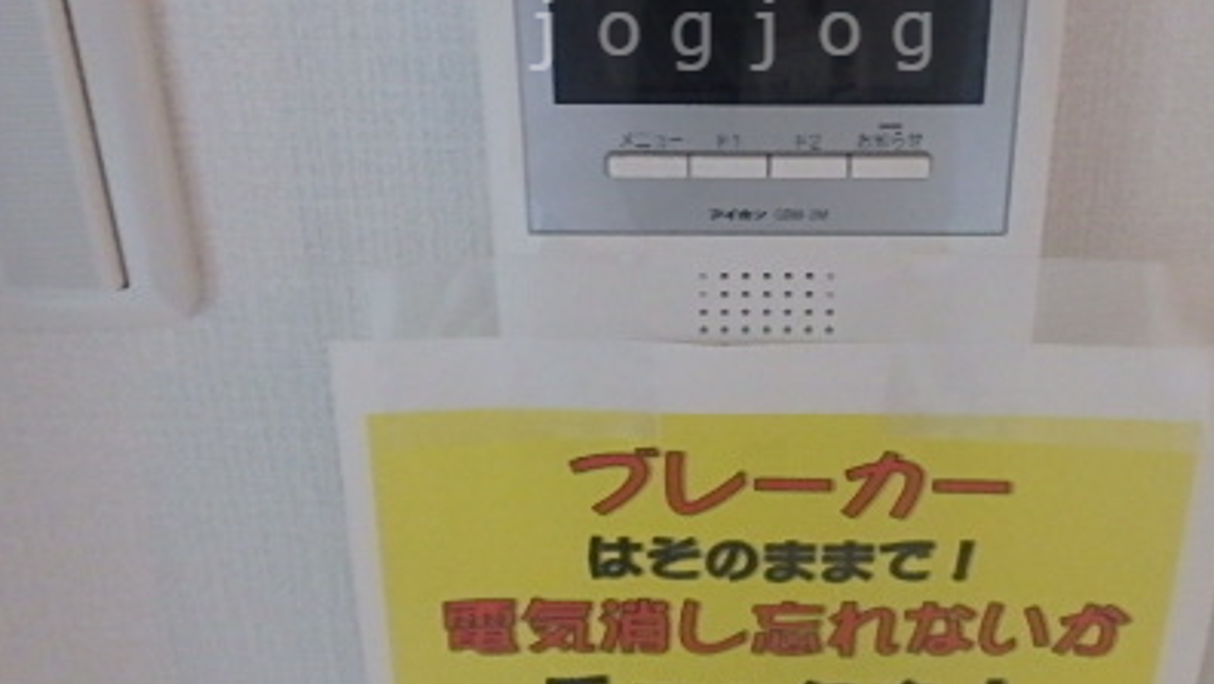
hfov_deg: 53.5
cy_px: 34
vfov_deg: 30.2
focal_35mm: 37
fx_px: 1191
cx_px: 739
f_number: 3.5
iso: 800
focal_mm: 3.7
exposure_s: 1/20
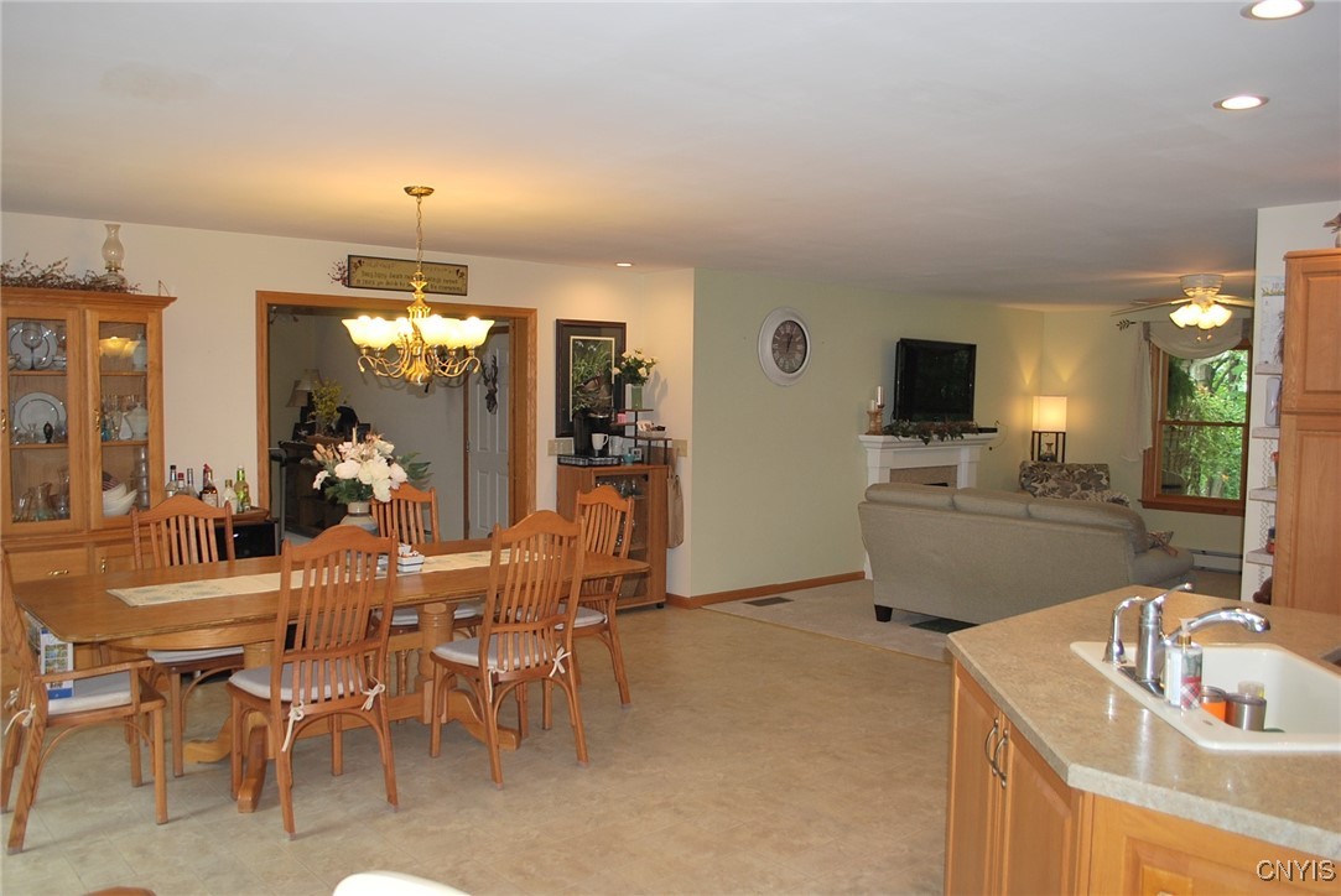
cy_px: 448
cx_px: 670
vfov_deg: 48.0
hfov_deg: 67.3
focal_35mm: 27
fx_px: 1007
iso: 200
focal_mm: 18
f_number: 3.5
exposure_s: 1/60
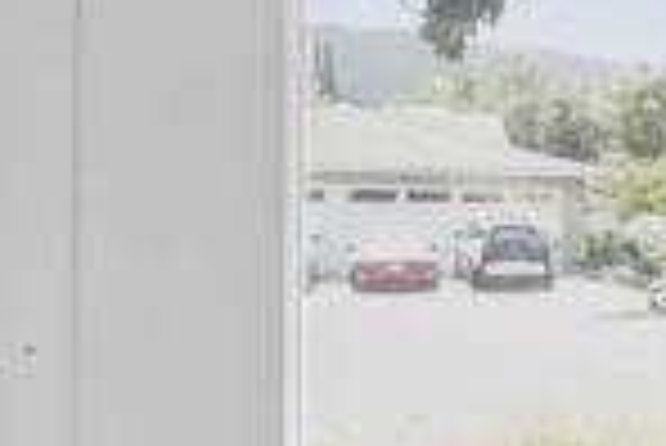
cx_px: 1224
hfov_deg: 20.2
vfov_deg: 19.8
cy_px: 223
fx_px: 1278
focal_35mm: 69
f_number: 8
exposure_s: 1/30
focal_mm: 16
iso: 2500
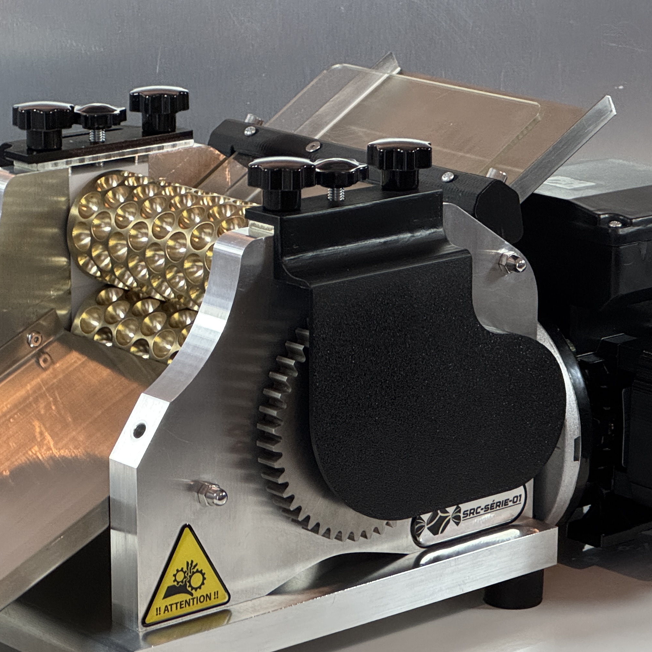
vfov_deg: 12.8
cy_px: 378
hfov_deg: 12.8
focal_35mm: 136
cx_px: 396
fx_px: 2898
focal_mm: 9
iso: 250
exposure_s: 1/60
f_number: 2.8
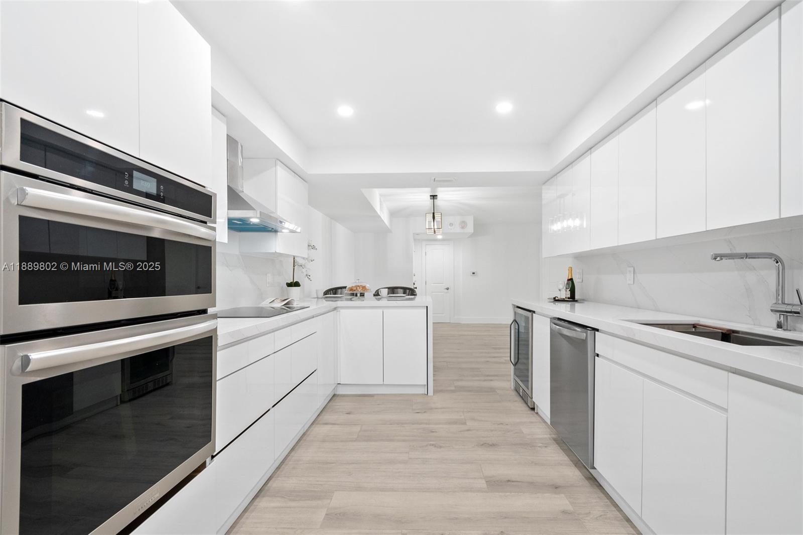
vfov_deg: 77.3
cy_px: 268
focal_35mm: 15
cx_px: 402
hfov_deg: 100.4
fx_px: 334
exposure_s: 1/15
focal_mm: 10
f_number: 8
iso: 1000
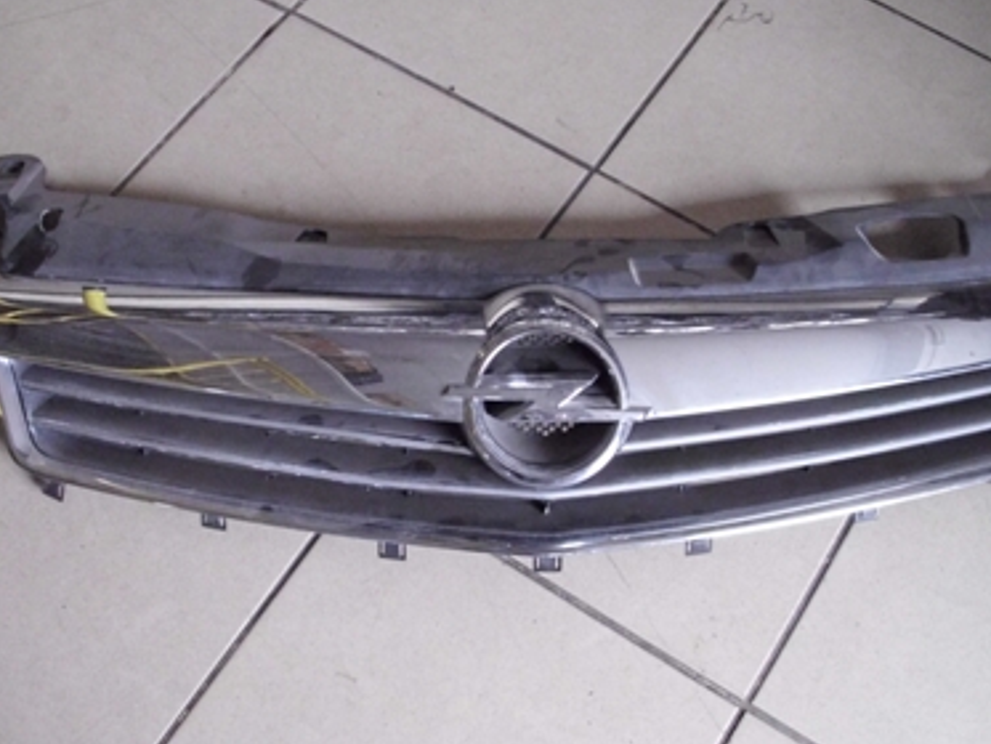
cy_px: 372
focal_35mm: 42
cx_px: 529
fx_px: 1203
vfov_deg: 34.4
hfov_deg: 44.8
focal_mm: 6.2
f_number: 3
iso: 800
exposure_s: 1/60
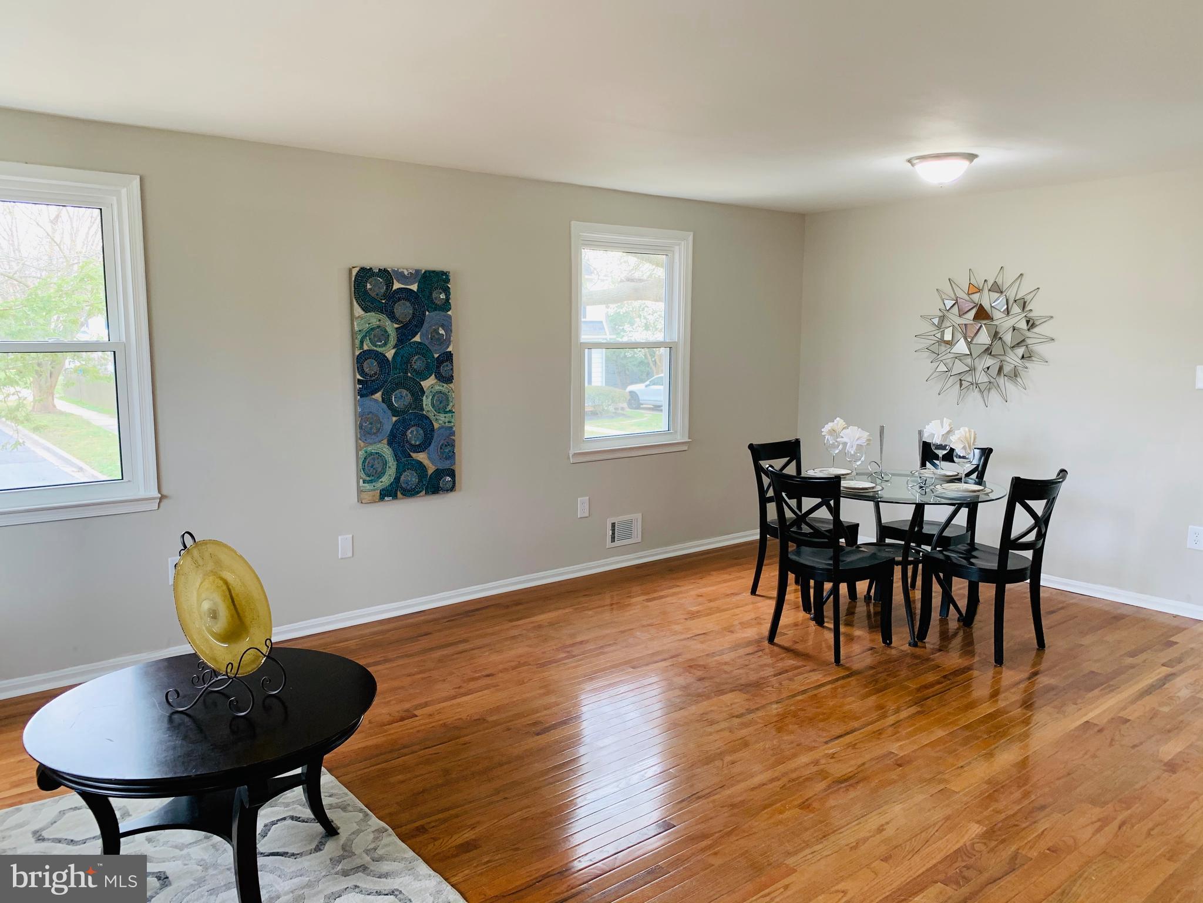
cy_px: 452
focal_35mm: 26
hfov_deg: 67.3
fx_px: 904
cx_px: 602
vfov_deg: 53.1
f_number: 1.8
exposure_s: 1/60
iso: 80
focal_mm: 4.25
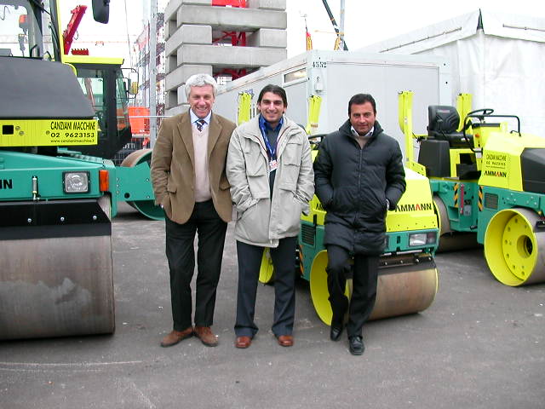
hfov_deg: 50.1
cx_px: 272
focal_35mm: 37
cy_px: 204
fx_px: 583
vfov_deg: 38.7
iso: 100
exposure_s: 1/58.2
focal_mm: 5.6
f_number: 2.7
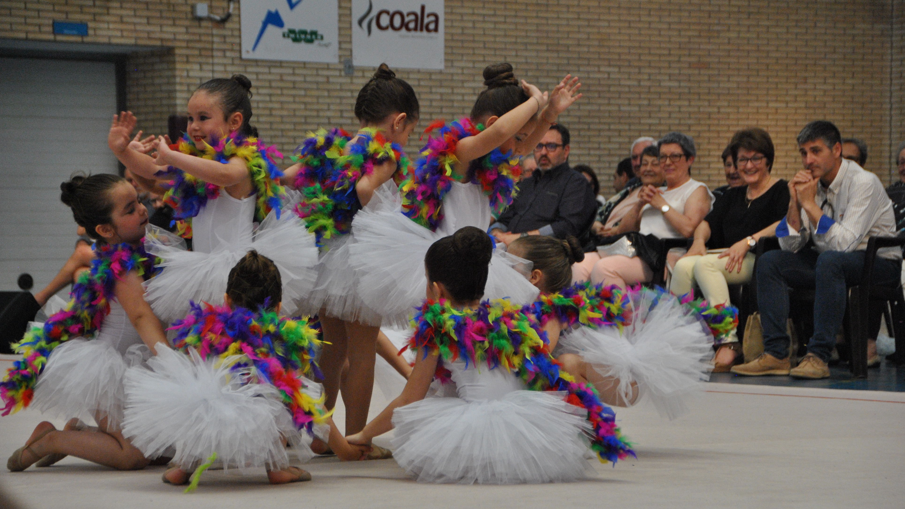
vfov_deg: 8.9
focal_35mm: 136
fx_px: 3264
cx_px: 454
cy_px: 246
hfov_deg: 15.8
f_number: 5.3
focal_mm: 86
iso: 800
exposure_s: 1/250
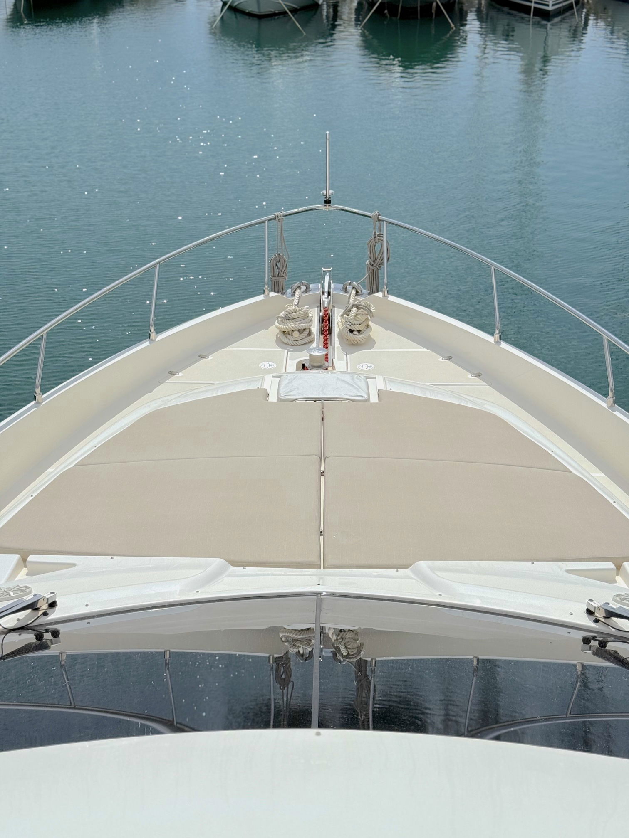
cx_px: 314
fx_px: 1163
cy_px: 419
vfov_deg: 39.7
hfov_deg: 30.3
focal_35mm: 48
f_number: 1.78
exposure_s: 1/13333
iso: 50
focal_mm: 6.76
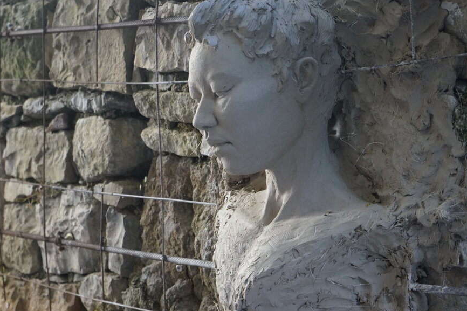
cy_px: 167
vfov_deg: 14.1
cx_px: 244
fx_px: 1258
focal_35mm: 97
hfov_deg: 21.0
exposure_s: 1/160
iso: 2000
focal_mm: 70
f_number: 5.6
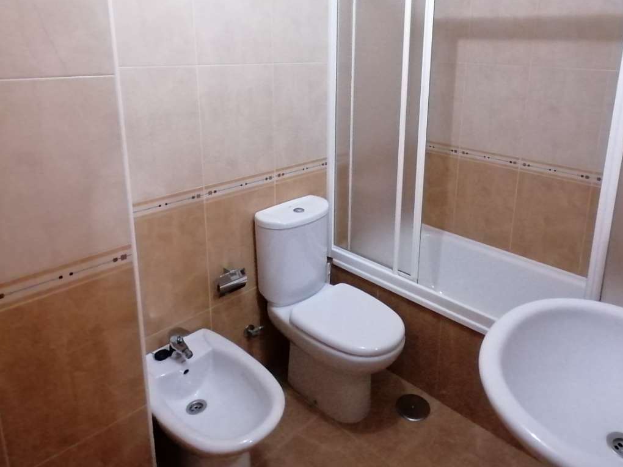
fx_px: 450
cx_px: 351
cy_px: 156
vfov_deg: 53.8
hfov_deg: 69.1
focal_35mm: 25
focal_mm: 2.84
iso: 800
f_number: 2.4
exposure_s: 1/20
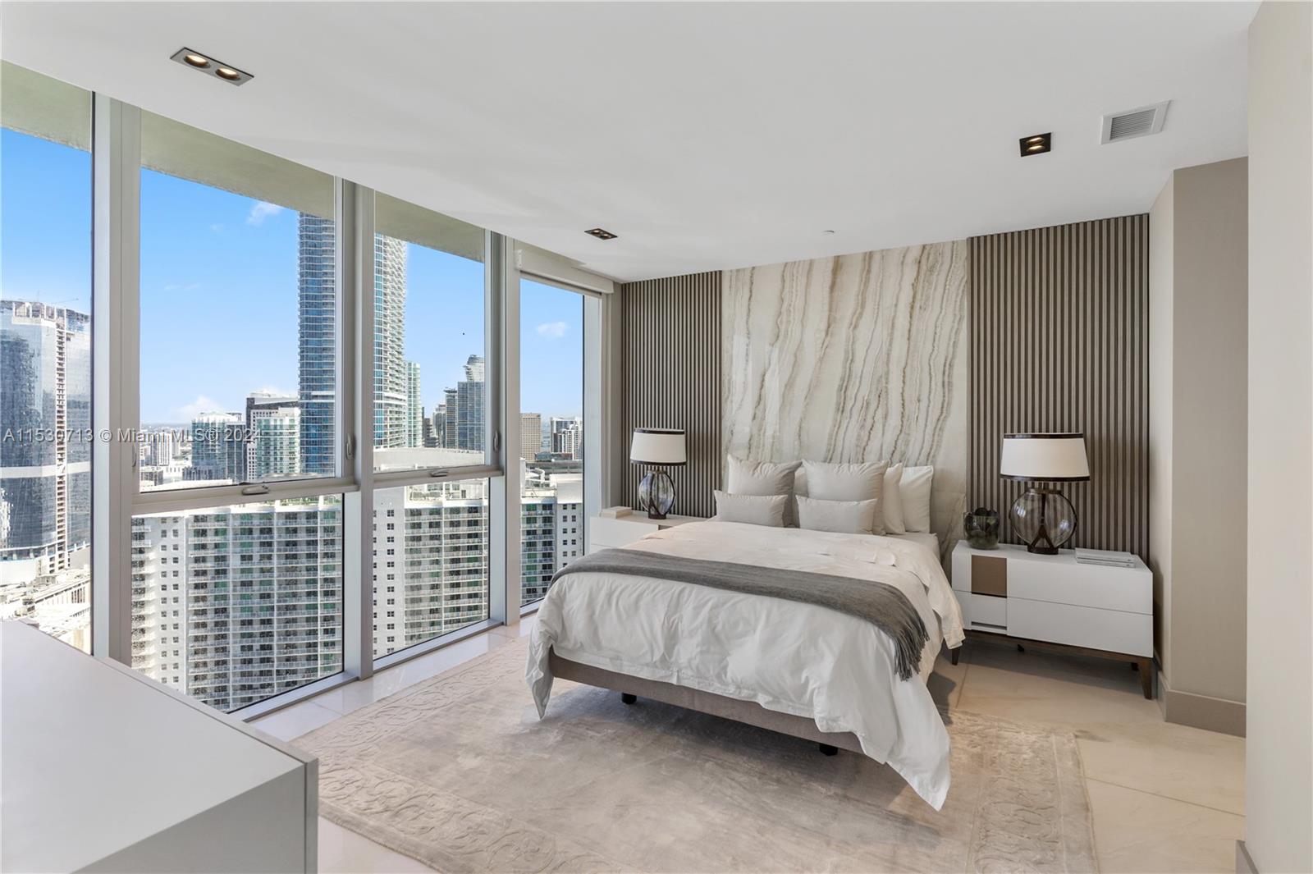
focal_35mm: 17
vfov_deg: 70.4
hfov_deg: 93.3
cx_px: 656
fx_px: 620
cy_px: 437
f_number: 7.1
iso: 320
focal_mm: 17
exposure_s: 1/320
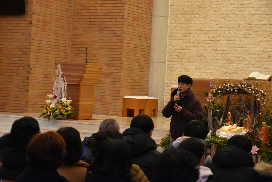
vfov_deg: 14.7
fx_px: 703
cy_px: 91
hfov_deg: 21.9
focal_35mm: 93
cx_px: 136
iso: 2800
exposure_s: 1/60
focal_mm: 62
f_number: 5.3
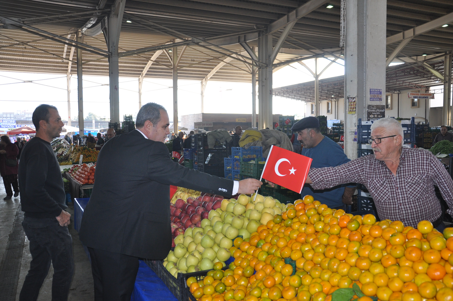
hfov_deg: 57.3
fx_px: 415
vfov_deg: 39.9
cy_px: 150
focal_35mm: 33
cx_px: 226
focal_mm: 22
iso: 320
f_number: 3.8
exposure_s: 1/200
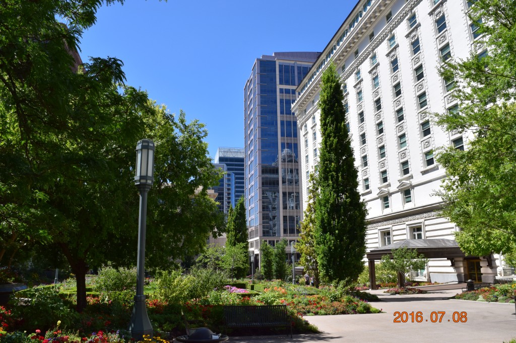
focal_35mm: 27
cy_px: 172
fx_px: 387
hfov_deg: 67.4
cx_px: 258
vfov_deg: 47.9
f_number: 11
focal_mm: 18
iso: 400
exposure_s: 1/500
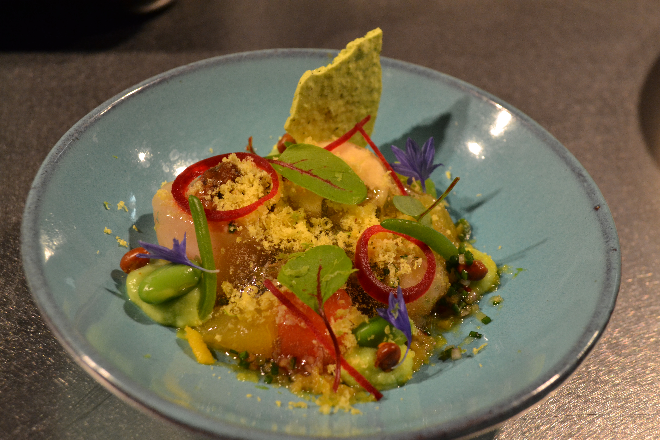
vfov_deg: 26.5
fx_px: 935
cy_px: 220
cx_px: 330
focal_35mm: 51
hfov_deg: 38.9
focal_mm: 34
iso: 1600
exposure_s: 1/160
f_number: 6.3
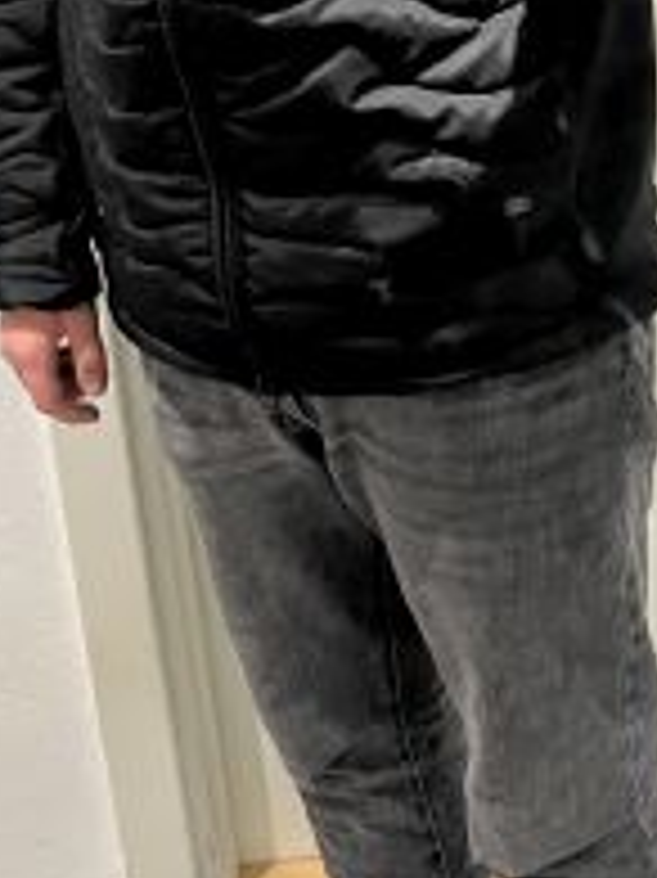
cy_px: -50
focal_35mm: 80
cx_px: 472
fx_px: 2027
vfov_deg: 23.2
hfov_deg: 18.3
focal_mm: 5.7
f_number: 1.5
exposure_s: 1/60
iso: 400
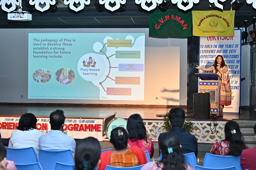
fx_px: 391
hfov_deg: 36.3
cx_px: 128
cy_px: 85
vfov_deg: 24.6
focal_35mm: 55
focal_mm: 55
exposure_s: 1/125
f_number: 4
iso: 800
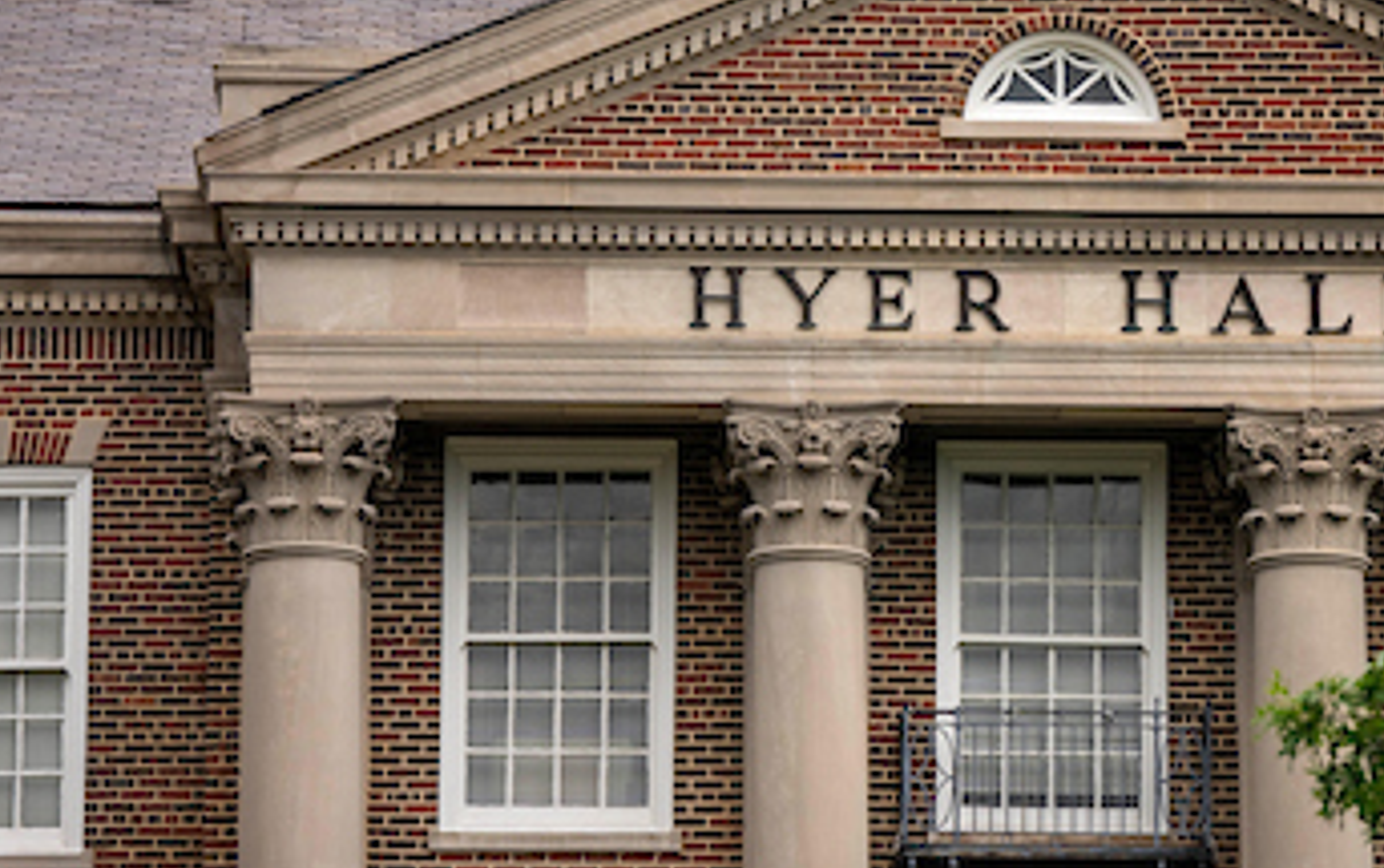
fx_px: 9551
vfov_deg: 5.2
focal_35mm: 253
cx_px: 976
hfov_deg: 8.3
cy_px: 218
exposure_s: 1/250
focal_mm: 142
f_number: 7.1
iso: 400
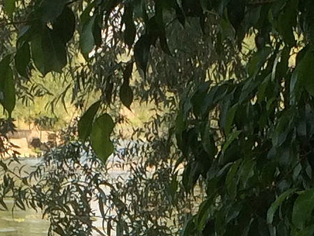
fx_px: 1924
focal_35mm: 212
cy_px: 521
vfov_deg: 6.7
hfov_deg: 9.3
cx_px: 274
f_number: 2.2
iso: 32
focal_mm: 4.15
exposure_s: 1/500
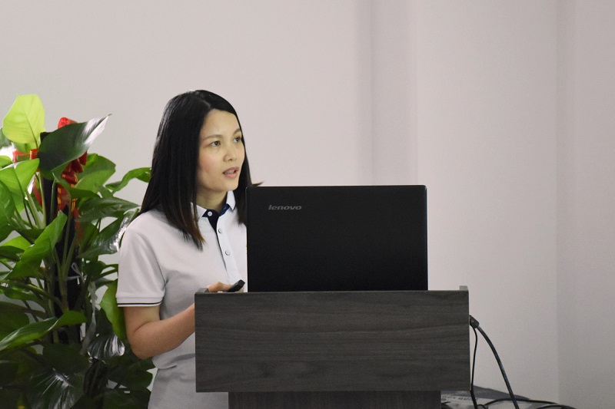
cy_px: 204
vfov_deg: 13.0
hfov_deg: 19.5
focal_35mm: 105
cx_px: 308
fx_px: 1793
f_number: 5
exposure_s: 1/60
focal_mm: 70
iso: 4000
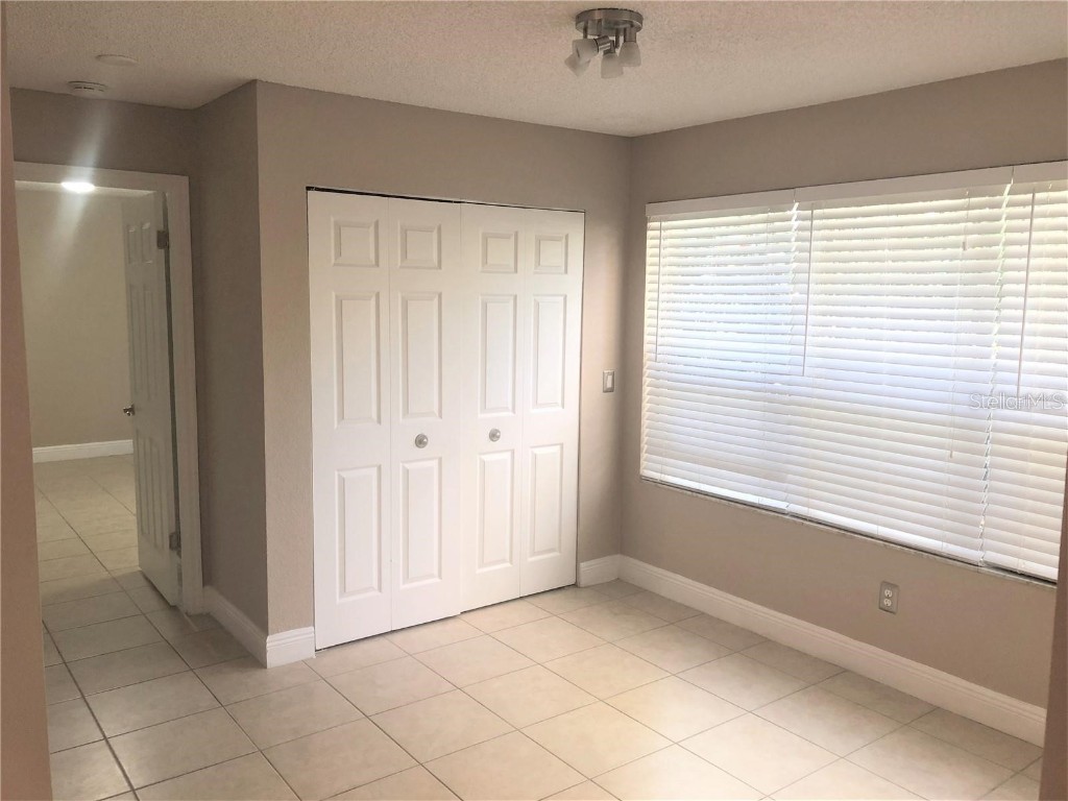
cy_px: 400
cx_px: 534
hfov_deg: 63.4
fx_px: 864
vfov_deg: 49.7
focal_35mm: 28
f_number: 1.8
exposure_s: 1/20
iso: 40
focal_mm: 3.99
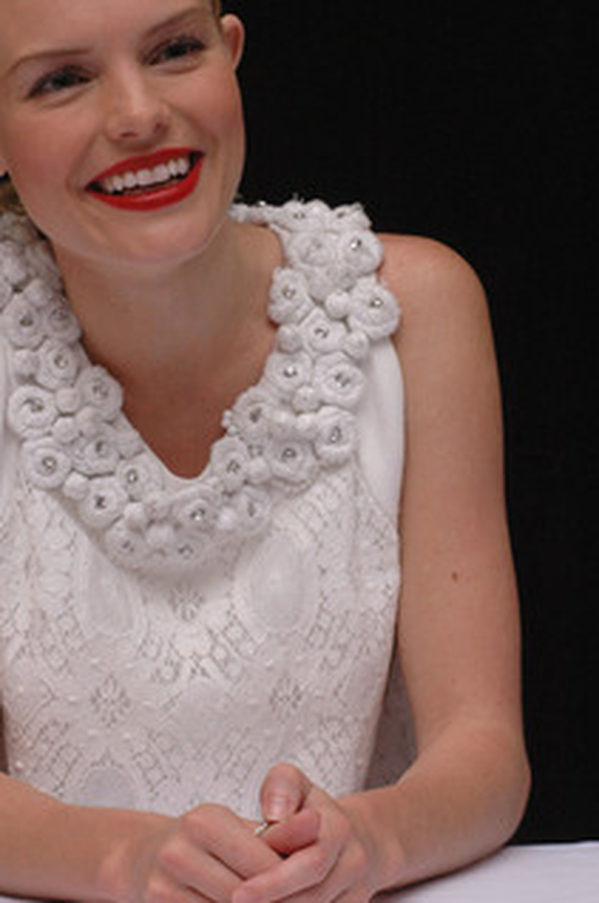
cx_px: 238
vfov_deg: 13.6
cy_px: 361
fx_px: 3781
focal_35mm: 151
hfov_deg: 9.1
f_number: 10
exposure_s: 1/400
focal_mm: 80
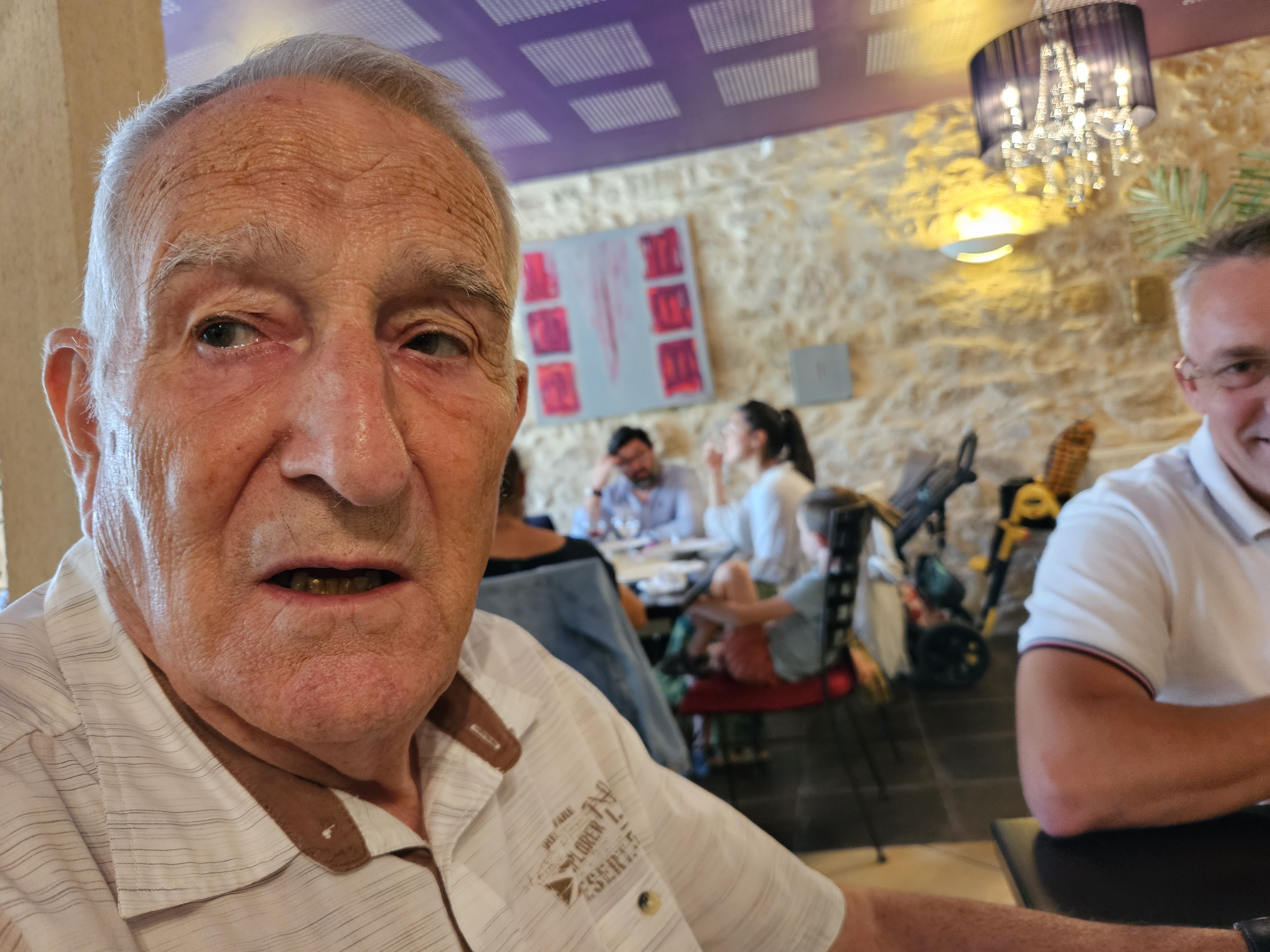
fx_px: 844
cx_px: 635
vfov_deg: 58.9
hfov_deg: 73.9
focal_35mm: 23
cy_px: 476
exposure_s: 1/50
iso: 800
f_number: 1.8
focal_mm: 5.4
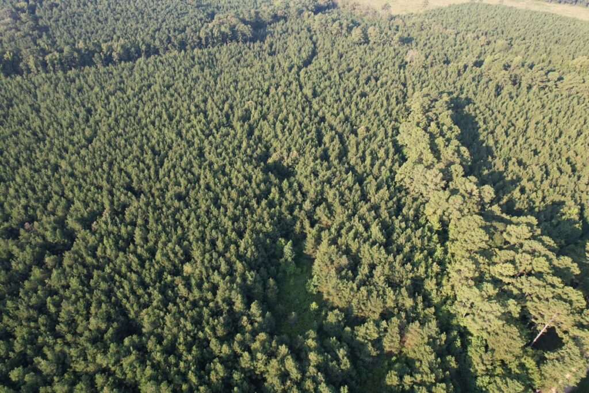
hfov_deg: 78.6
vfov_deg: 57.2
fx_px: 360
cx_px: 294
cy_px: 196
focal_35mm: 22
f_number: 2.8
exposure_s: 1/320
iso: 100
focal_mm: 8.38
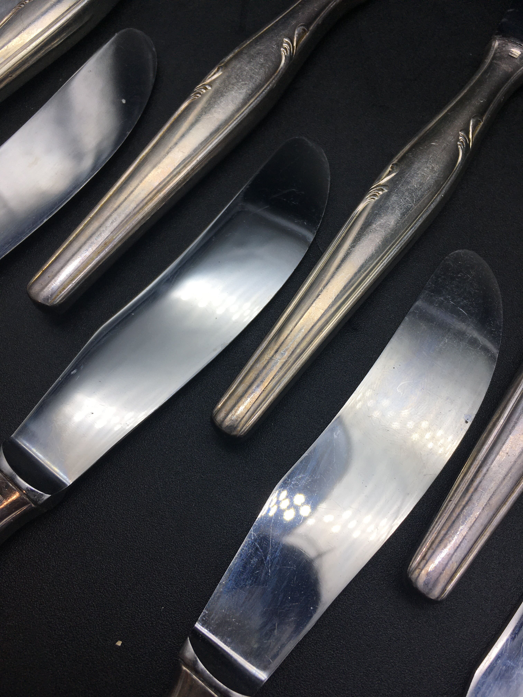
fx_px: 584
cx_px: 262
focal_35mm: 29
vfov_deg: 61.7
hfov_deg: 48.2
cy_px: 348
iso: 25
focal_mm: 4.15
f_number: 2.2
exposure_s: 1/388
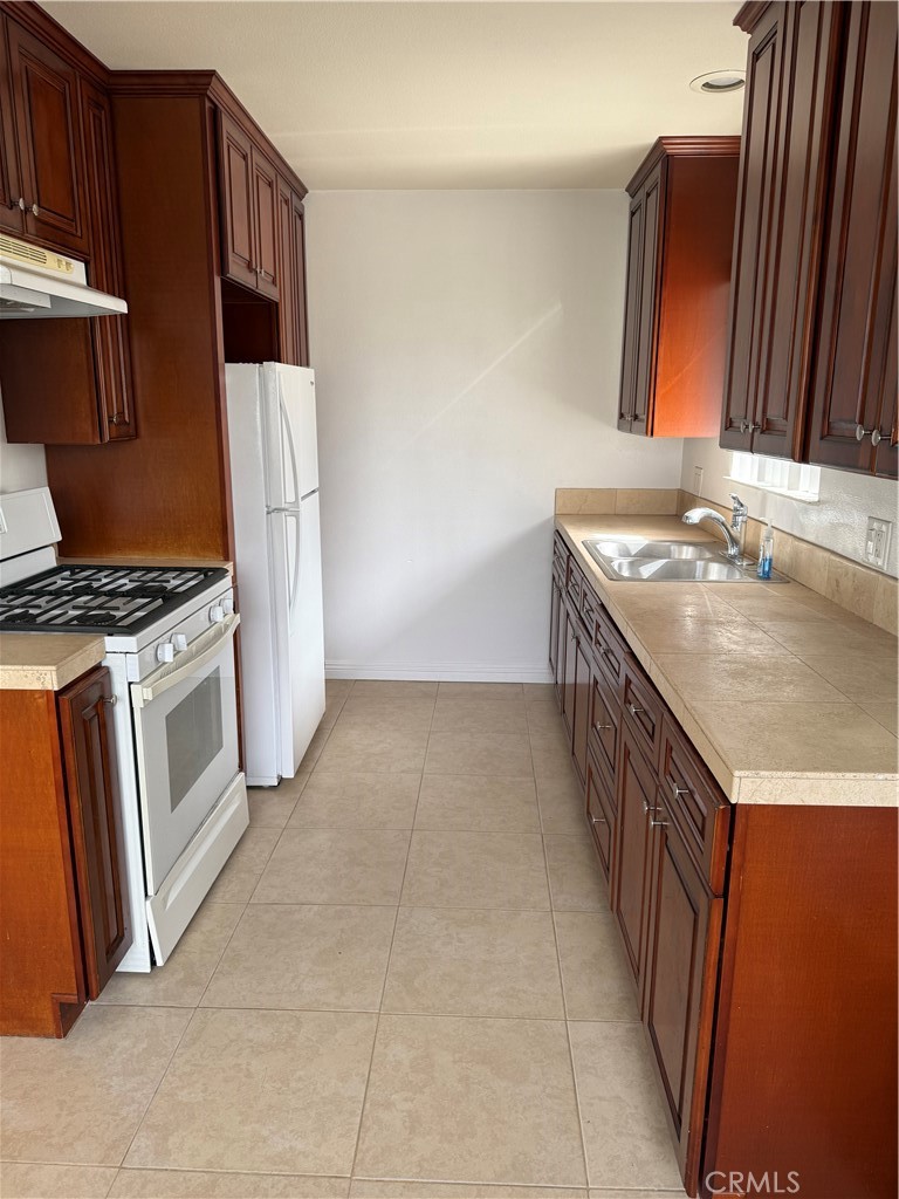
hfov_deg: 56.8
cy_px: 600
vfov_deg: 71.6
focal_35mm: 24
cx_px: 450
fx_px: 831
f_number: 1.78
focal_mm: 6.76
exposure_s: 1/121
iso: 64
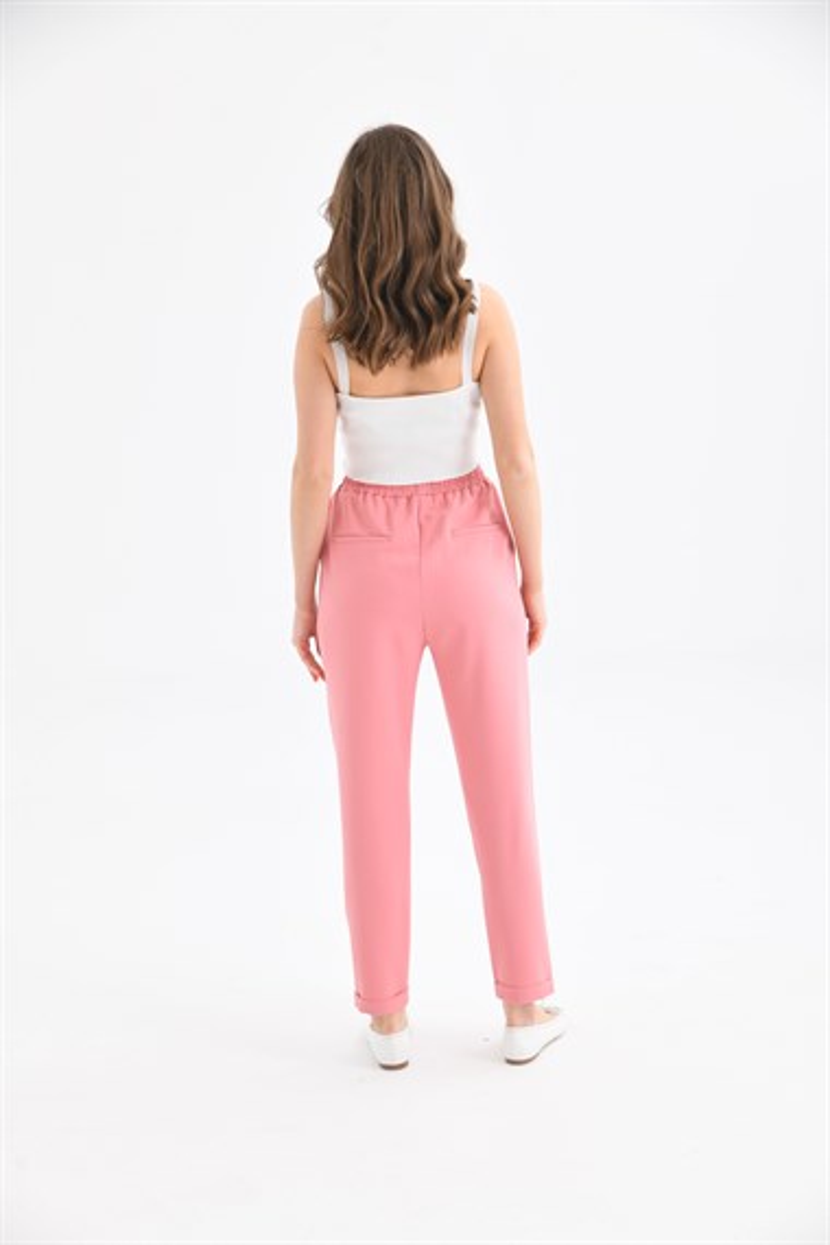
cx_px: 415
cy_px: 622
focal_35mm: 58
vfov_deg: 34.5
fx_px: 2006
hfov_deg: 23.4
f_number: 6.3
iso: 160
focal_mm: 58
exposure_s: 1/125
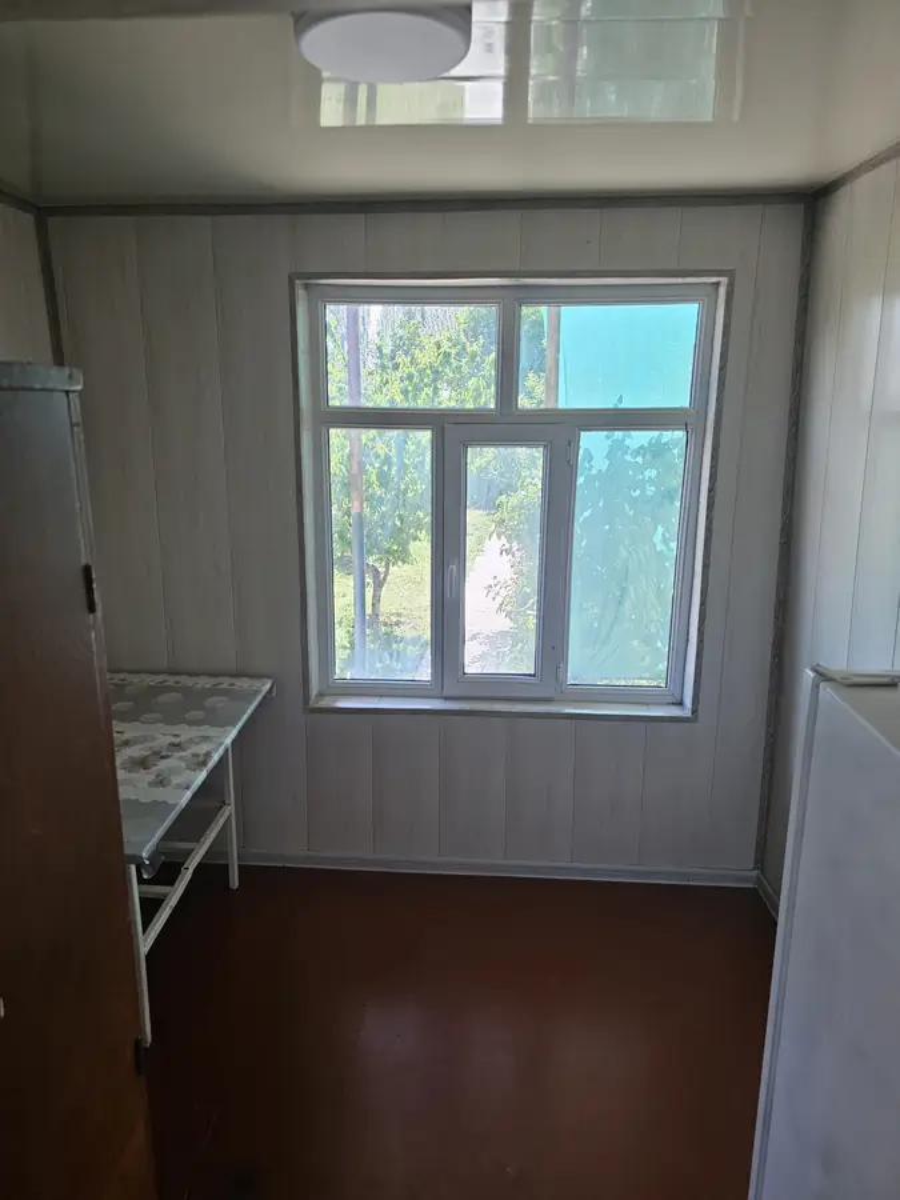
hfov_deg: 58.9
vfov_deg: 73.9
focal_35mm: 23
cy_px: 600
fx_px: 797
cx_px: 450
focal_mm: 6.3
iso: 50
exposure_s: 1/180
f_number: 1.7
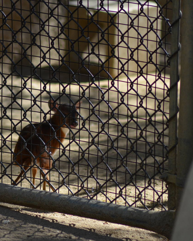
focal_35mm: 489
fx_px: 3490
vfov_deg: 4.0
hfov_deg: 3.2
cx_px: 56
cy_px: 120
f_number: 5
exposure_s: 1/1000
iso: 640
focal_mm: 230
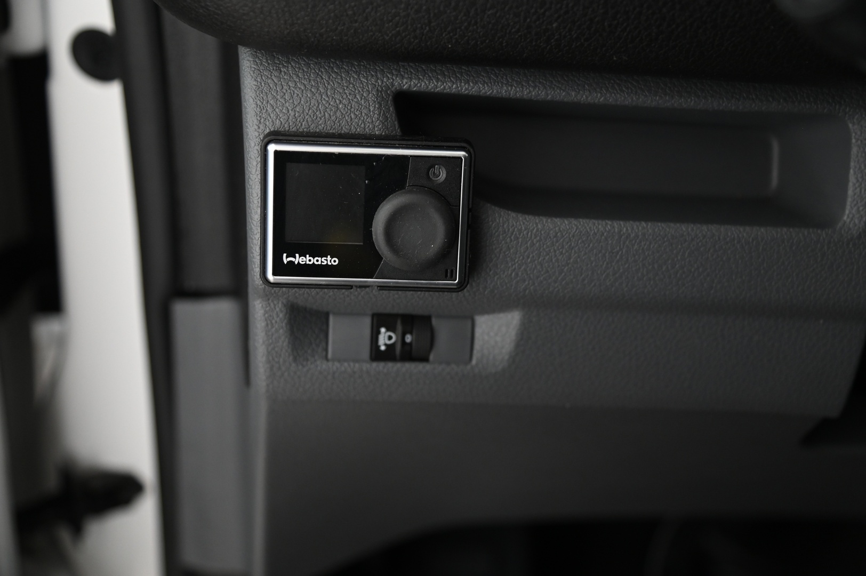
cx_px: 433
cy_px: 288
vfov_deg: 25.9
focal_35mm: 52
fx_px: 1250
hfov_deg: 38.2
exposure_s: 1/15
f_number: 4
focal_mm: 52
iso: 2000
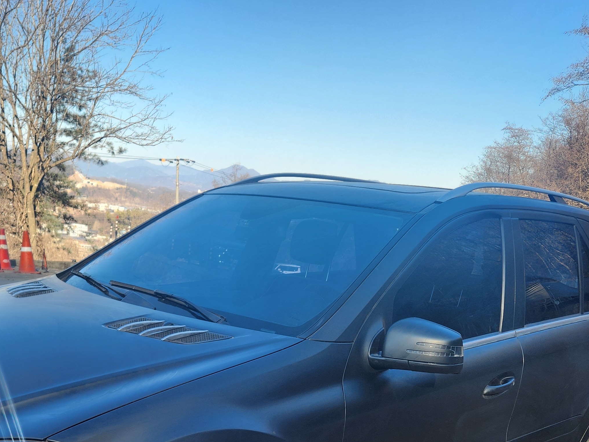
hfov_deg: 41.7
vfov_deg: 30.2
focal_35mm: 45
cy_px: 430
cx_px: 218
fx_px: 766
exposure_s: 1/514
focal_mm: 5.4
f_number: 1.8
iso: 20
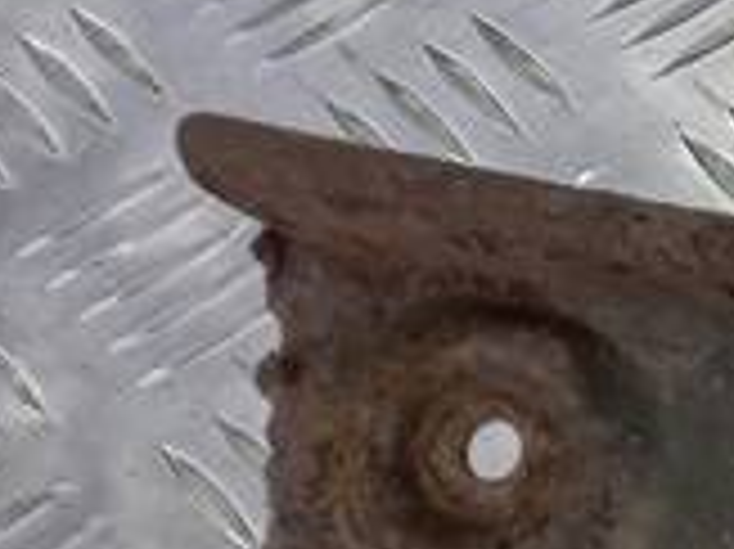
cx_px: 2062
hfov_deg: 10.0
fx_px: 3327
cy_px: 729
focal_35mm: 157
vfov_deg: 9.3
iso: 40
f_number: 1.8
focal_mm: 4.6
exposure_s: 1/50
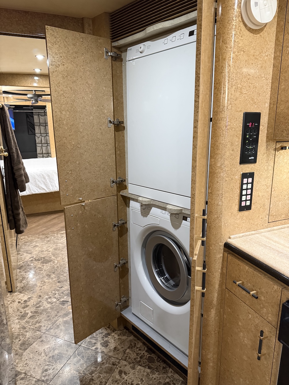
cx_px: 144
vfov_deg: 71.6
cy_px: 192
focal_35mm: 24
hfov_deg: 56.8
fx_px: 267
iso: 1250
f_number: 1.78
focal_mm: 6.76
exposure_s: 1/25
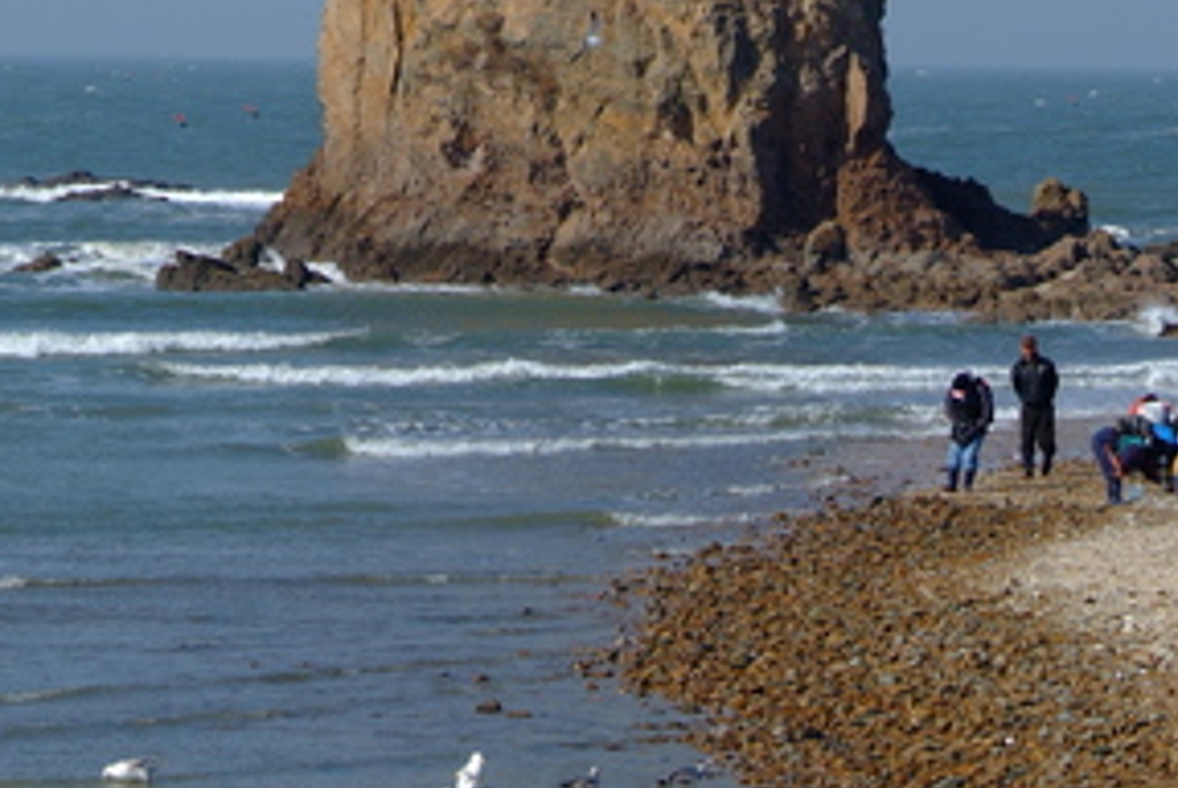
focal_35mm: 312
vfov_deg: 4.4
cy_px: 33
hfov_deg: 6.6
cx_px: 749
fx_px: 10219
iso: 100
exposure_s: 1/250
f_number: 8
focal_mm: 85
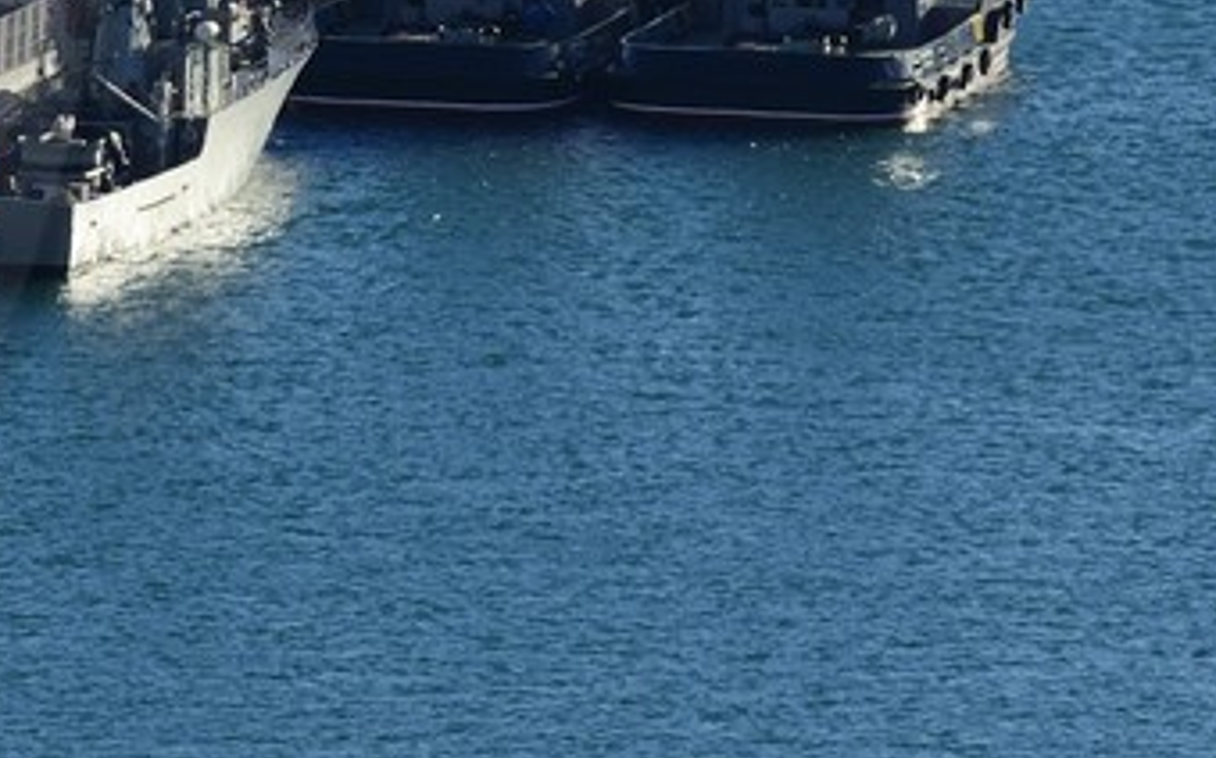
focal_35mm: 840
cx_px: -1366
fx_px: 27819
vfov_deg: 1.6
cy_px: -225
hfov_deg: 2.5
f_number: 9
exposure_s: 1/320
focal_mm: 175
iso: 200
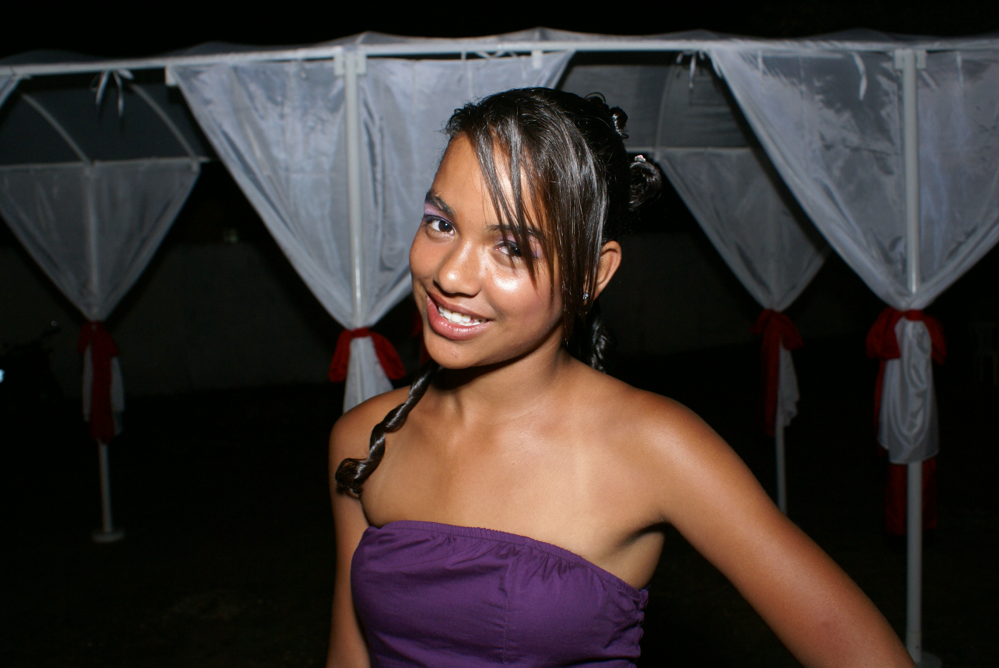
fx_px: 916
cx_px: 500
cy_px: 334
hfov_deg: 57.2
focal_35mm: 33
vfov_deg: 40.0
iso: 400
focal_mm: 22
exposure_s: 1/60
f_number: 5.6
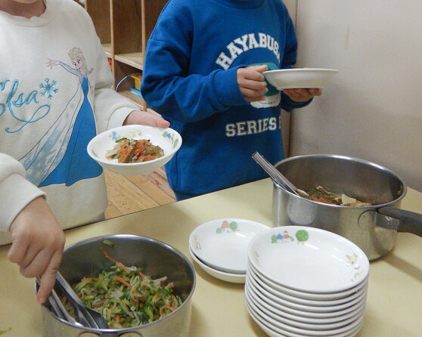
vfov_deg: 34.8
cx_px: 160
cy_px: 78
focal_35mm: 42
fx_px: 524
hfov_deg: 43.5
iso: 160
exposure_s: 1/30
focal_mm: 4.3
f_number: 2.8
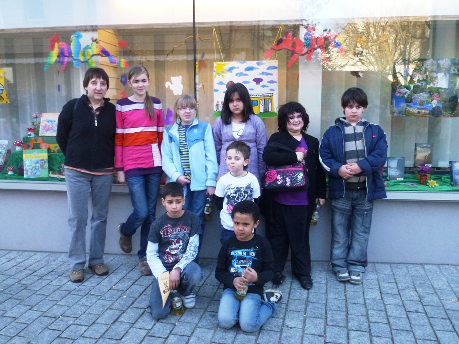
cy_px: 172
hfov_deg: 60.0
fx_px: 398
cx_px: 230
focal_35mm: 30
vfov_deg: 46.8
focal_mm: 5.4
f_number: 3.5
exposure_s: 1/200
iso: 400
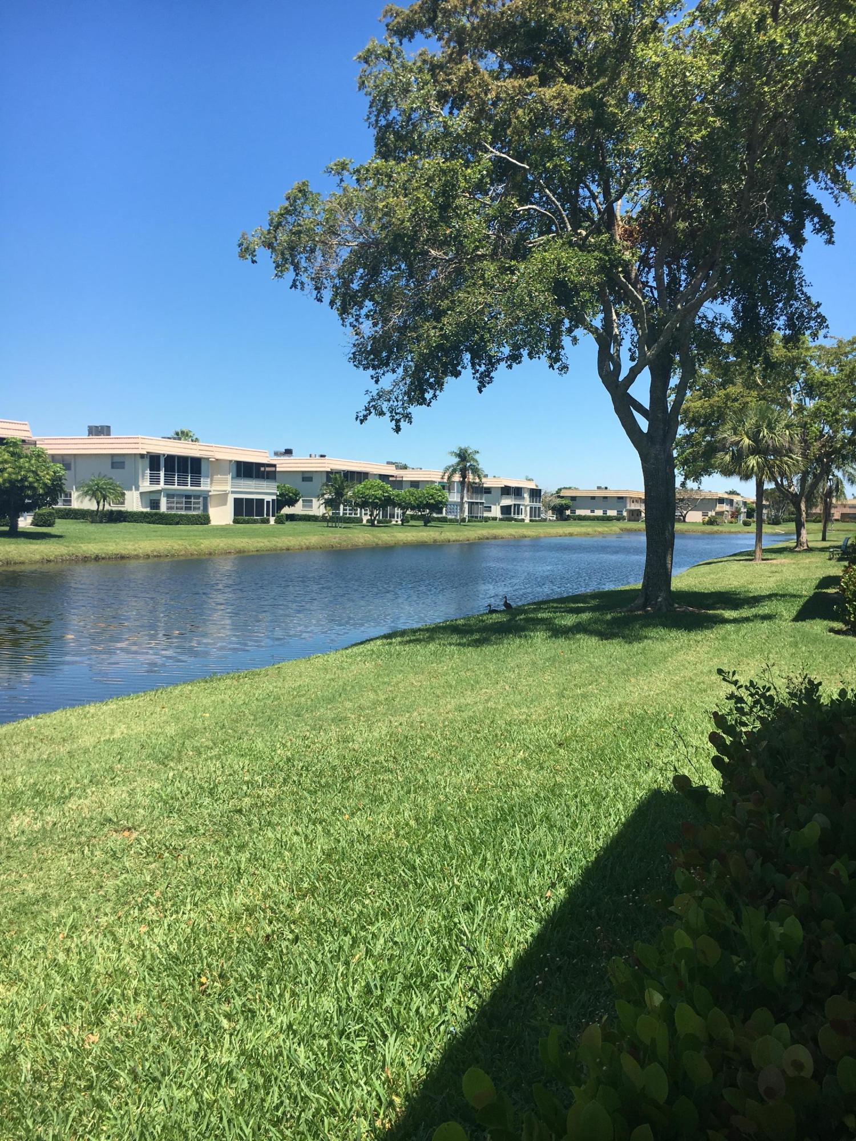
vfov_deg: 61.7
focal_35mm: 29
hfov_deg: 48.2
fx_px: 956
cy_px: 570
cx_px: 428
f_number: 2.2
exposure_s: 1/1538
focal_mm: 4.15
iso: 25
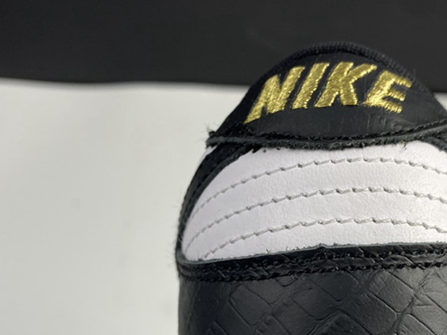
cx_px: 263
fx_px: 620
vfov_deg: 29.3
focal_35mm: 48
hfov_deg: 39.5
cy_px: 284
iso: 32
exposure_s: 1/100
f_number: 1.8
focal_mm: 4.25
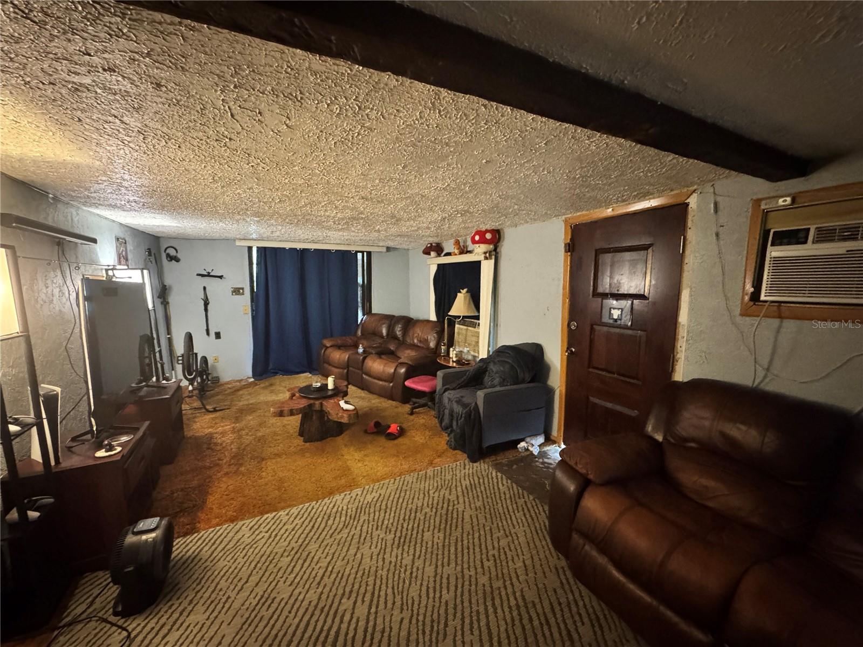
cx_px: 432
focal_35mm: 14
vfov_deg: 85.7
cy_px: 324
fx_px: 349
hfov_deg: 102.1
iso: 1600
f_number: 2.2
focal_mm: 2.22
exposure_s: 1/30
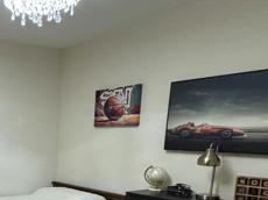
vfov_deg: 34.8
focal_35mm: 39
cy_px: 178
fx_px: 302
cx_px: -56
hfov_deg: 36.5
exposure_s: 1/60
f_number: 2.2
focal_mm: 2.22
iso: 500
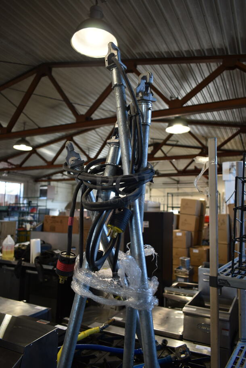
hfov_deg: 48.0
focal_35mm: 27
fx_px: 276
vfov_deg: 67.3
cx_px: 123
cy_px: 184
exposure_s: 1/30
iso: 160
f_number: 3.5
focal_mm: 18
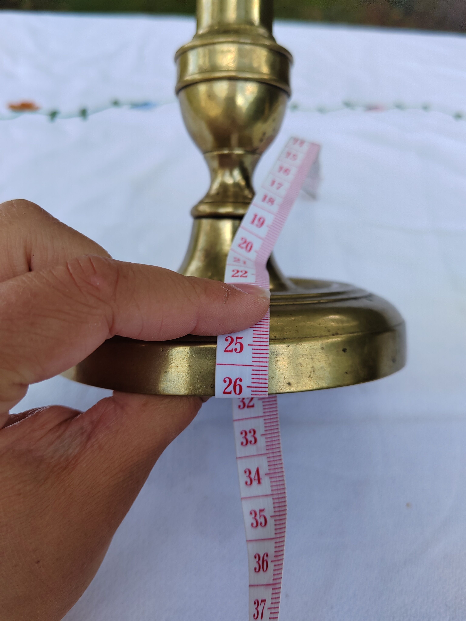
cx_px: 233
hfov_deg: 51.4
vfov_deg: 65.3
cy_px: 310
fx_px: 485
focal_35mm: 27
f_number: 1.9
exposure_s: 1/280
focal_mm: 5.52
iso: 100
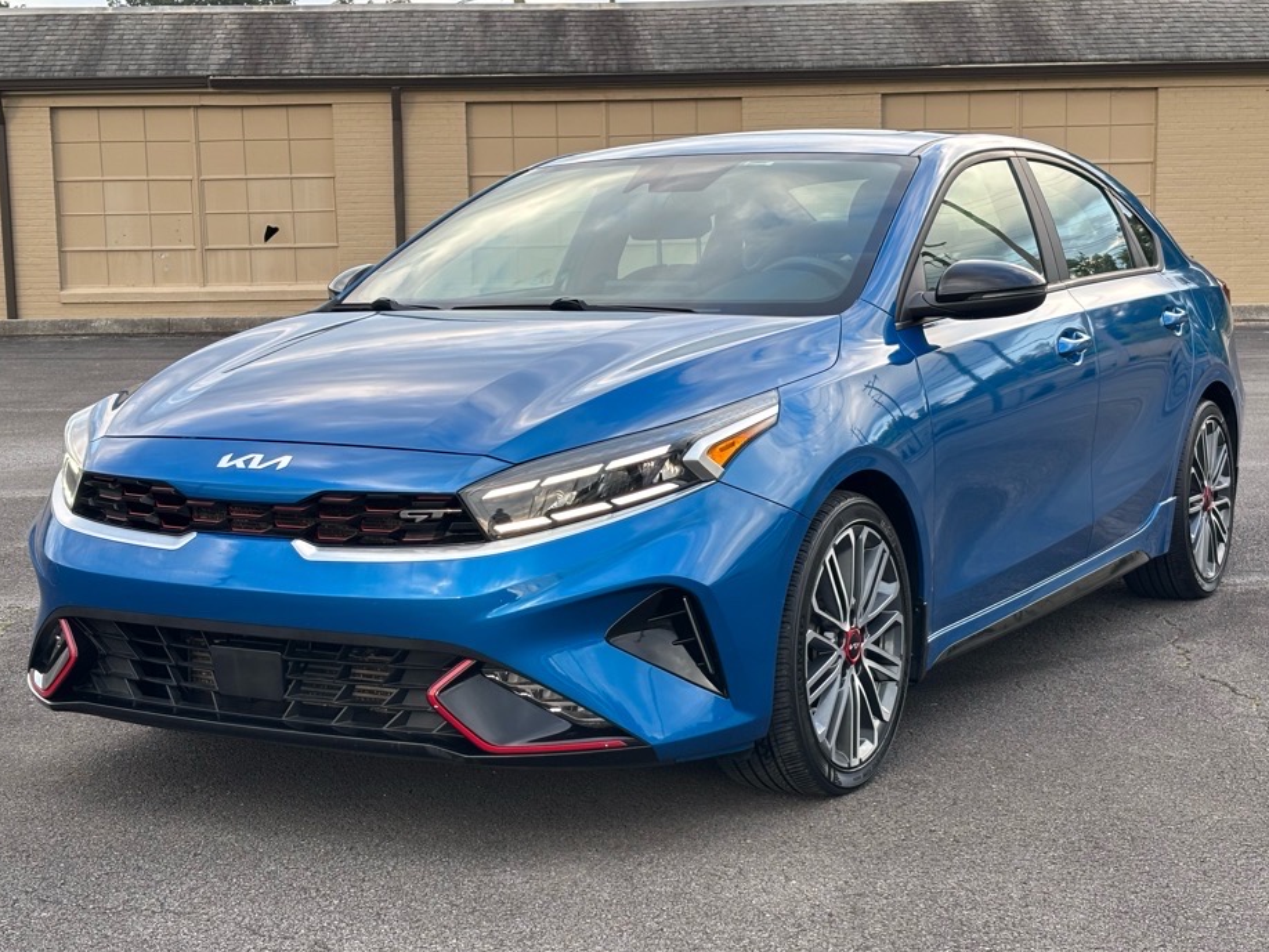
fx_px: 2127
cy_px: 485
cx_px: 608
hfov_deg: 33.2
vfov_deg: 25.2
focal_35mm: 58
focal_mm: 5.96
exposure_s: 1/208
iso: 32
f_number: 1.6
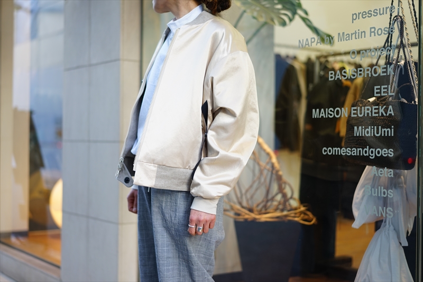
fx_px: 646
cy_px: 141
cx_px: 212
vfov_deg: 24.6
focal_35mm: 55
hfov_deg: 36.3
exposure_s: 1/60
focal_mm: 55
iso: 125
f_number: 1.8
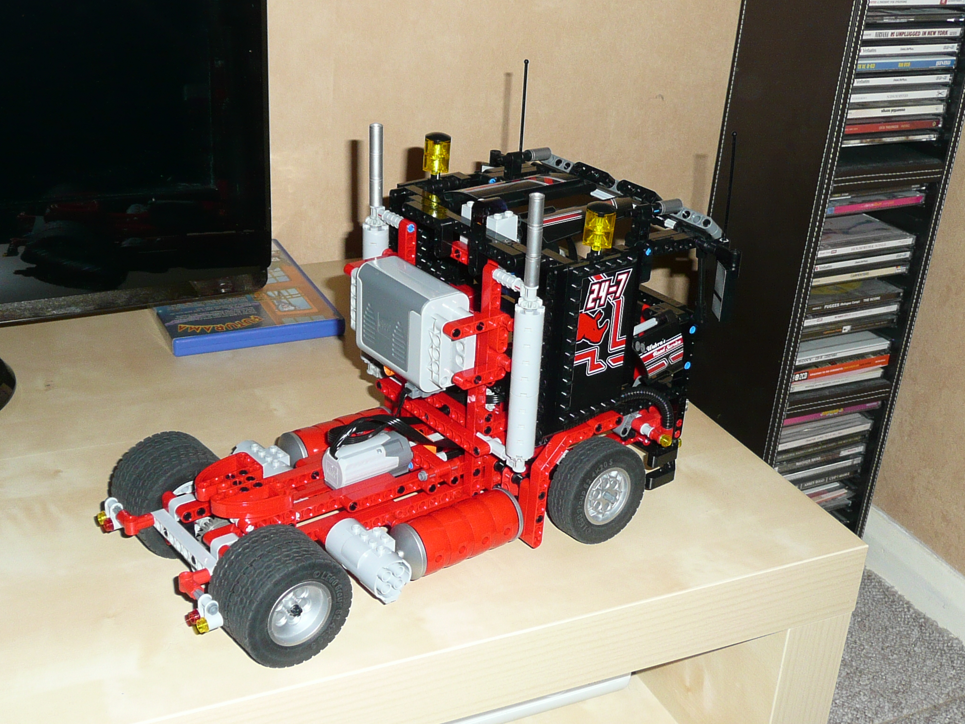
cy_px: 362
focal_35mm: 48
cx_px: 482
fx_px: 1338
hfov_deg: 39.7
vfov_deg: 30.3
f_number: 3.5
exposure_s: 1/30
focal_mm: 5.2
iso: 125
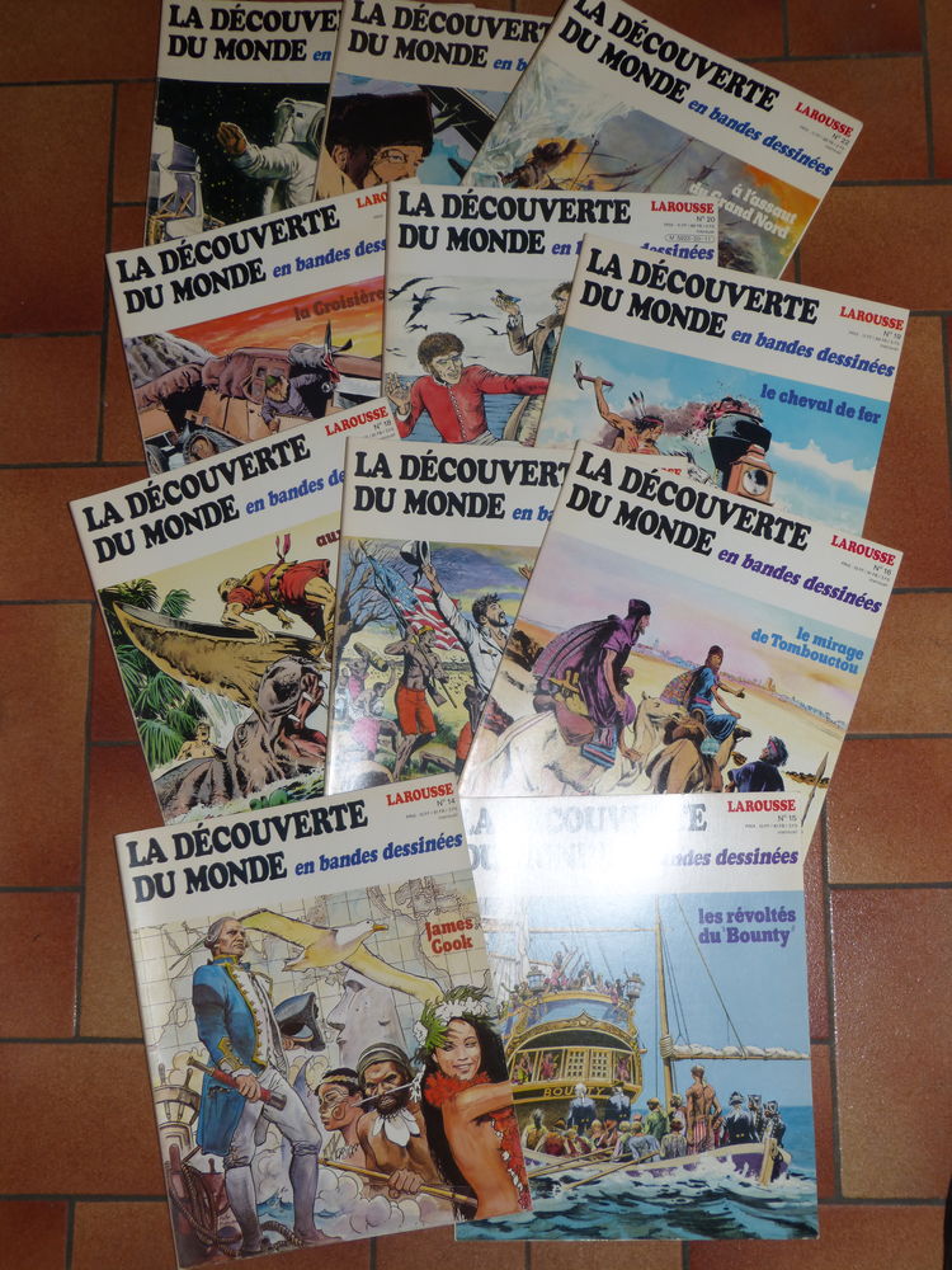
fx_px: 1577
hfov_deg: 33.6
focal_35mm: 43
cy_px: 635
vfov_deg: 43.9
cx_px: 476
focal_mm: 7.6
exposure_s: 1/60
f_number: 3.2
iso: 100
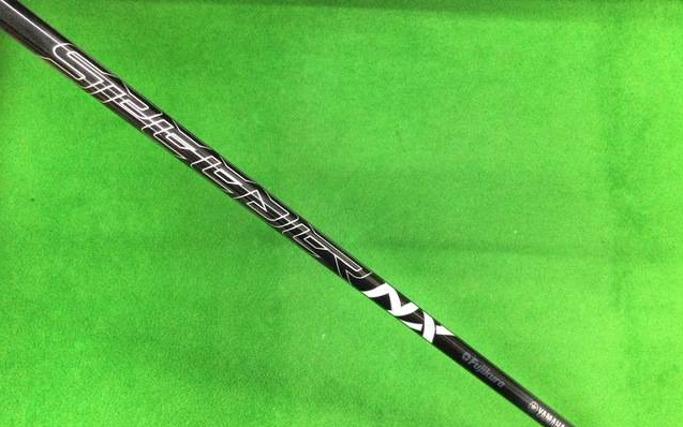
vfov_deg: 38.3
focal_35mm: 33
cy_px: 240
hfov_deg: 58.1
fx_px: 614
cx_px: 342
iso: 250
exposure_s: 1/30
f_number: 2.4
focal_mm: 3.3
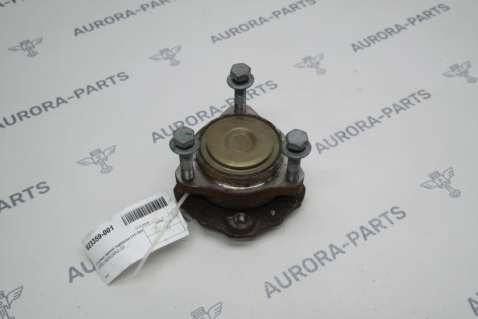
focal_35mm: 44
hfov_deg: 44.5
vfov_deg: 30.5
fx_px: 584
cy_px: 160
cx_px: 239
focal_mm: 29
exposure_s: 1/100
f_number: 4
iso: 200
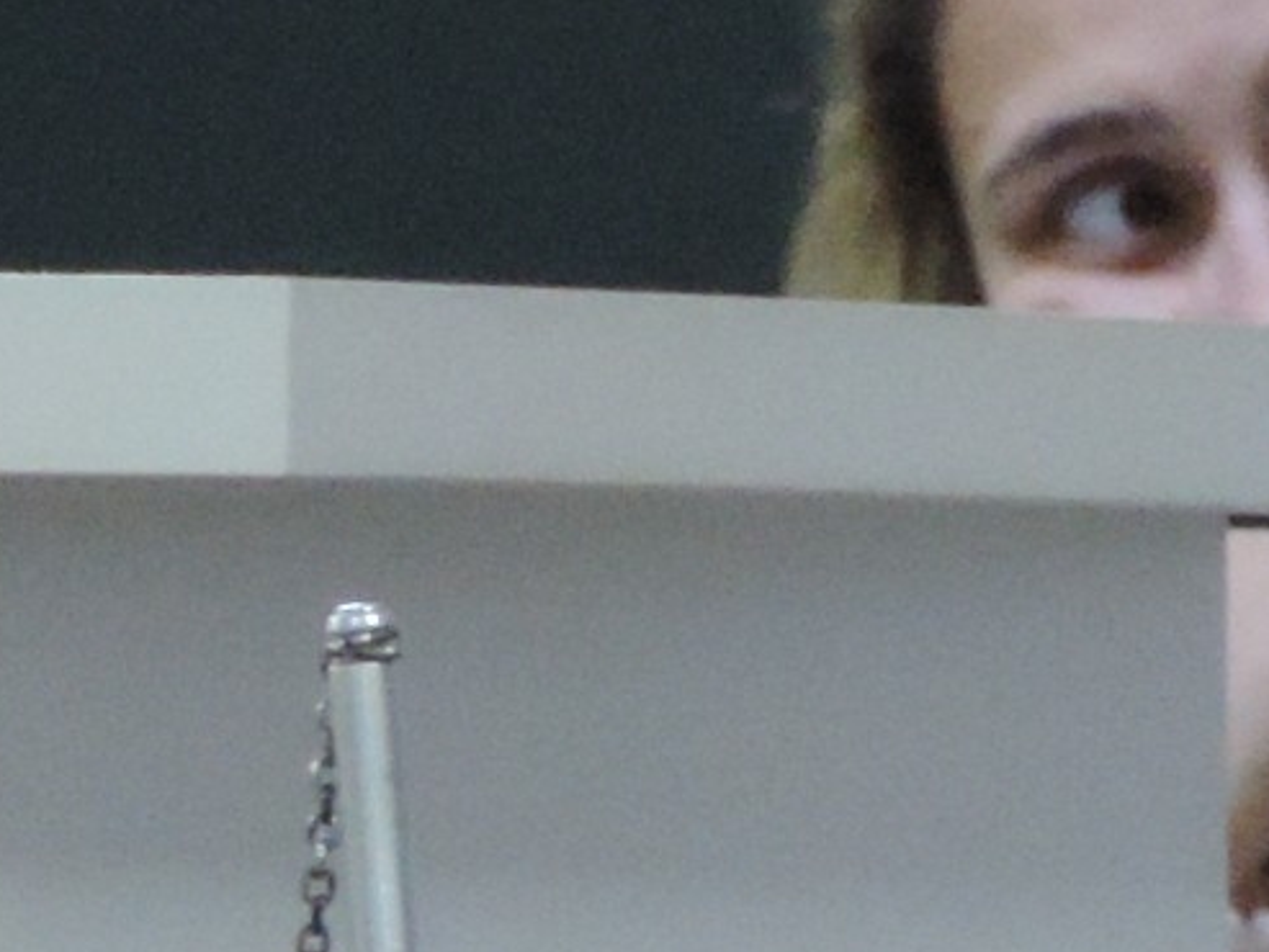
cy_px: -2125
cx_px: -1995
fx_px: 54636
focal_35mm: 1490
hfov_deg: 1.3
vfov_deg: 1.0
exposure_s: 1/8
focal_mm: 40.1
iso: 800
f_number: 4.6
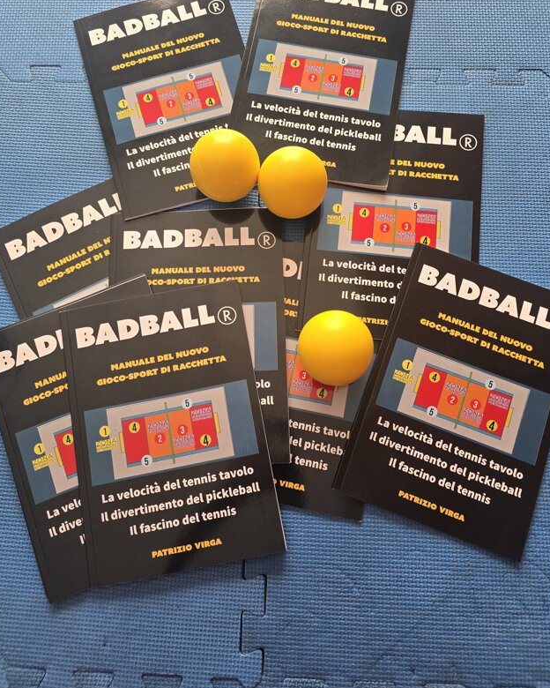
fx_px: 509
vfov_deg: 67.9
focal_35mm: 25
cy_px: 308
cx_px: 280
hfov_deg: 56.8
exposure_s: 1/180
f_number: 1.7
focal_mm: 6.3
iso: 100
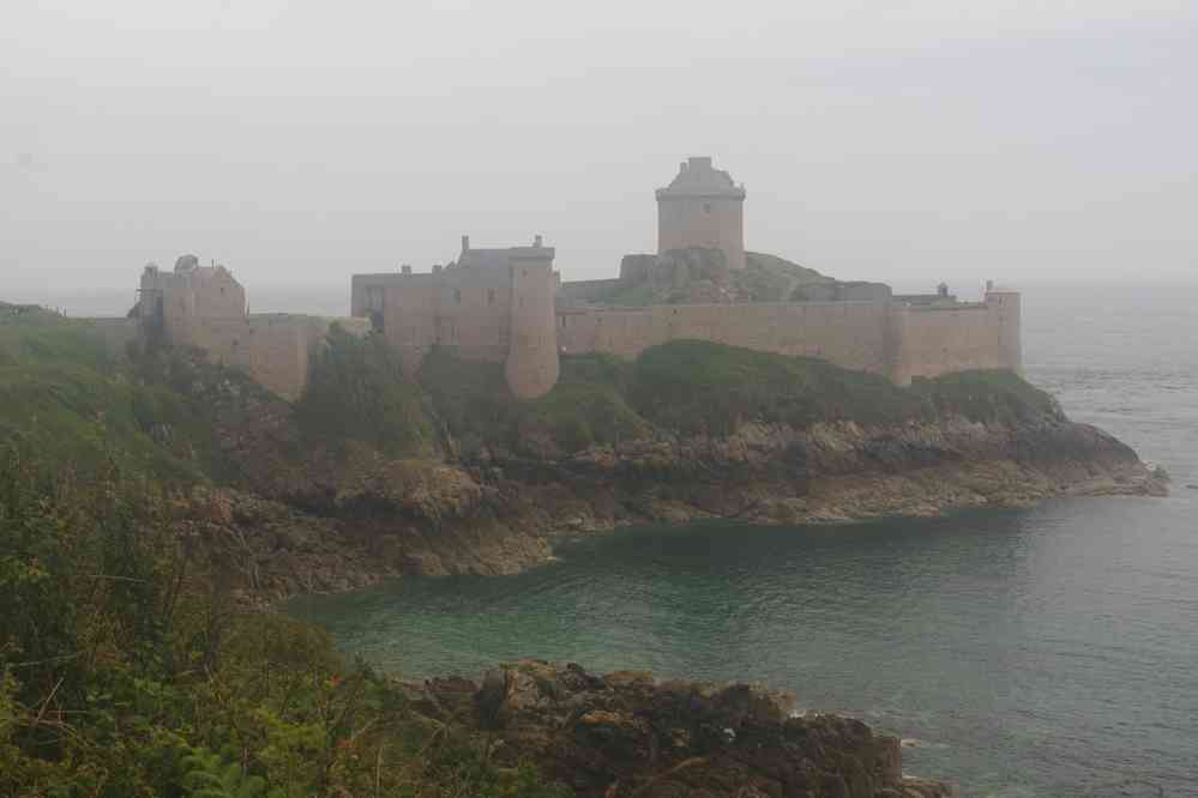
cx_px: 599
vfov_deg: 21.1
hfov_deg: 31.2
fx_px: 2146
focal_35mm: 64
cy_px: 399
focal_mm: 43
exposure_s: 1/80
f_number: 11
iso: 200
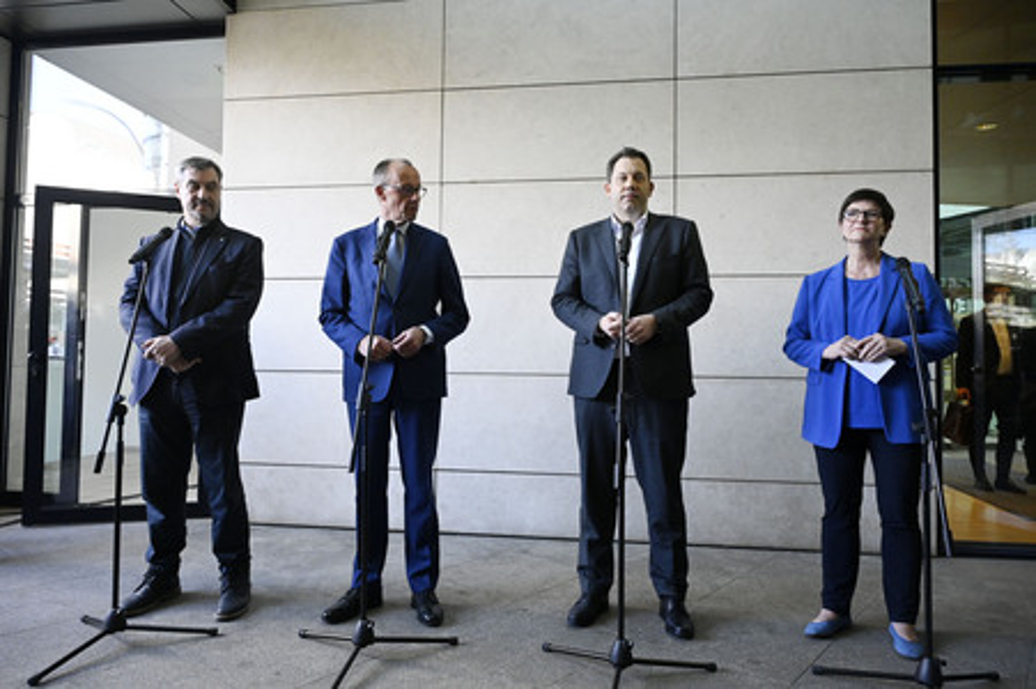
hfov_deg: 73.8
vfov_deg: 53.1
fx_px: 690
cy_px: 344
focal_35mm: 24
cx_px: 518
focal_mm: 24
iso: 5000
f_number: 4
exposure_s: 1/640
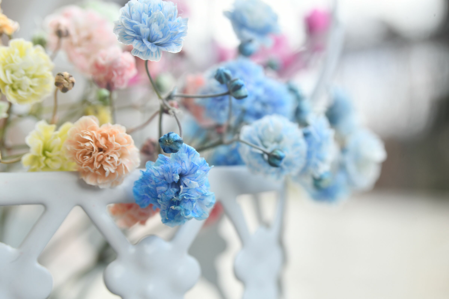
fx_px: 786
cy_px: 150
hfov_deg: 31.9
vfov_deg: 21.6
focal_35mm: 63
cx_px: 224
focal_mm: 42
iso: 100
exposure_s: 1/60
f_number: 8
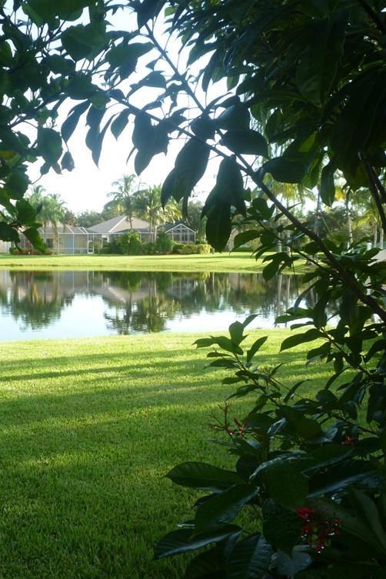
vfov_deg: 47.4
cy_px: 289
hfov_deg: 31.8
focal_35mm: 41
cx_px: 80
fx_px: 659
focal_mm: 5.2
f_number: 3.3
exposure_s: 1/160
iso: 80
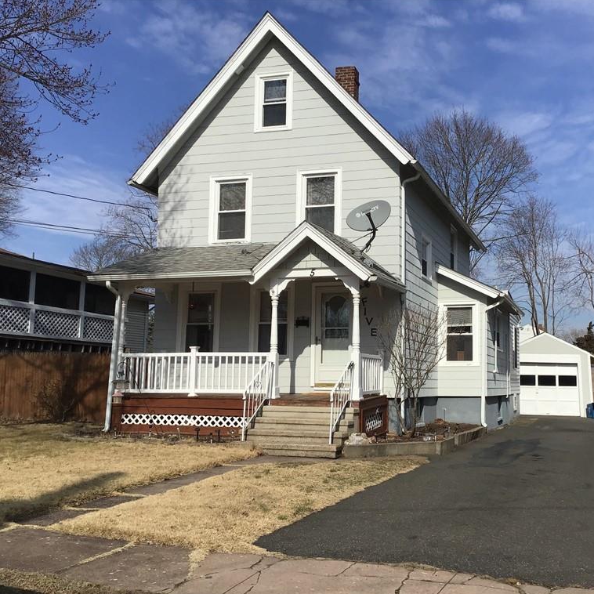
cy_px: 298
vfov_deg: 44.9
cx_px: 388
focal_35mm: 37
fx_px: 718
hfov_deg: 44.4
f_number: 2.4
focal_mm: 3.3
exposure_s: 1/2398
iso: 25
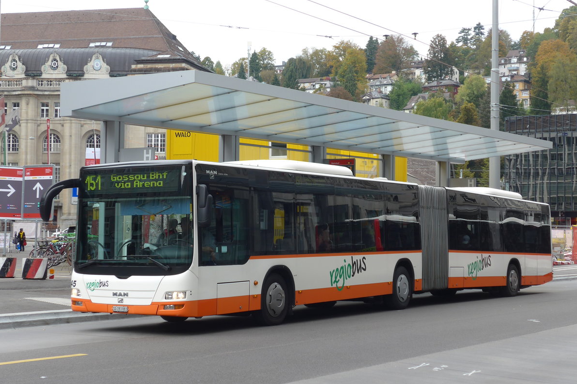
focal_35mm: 62
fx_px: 994
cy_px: 187
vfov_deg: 21.9
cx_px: 290
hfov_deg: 32.4
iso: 80
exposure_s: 1/250
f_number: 3.5
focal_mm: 12
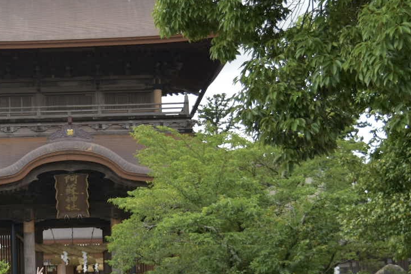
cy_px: 206
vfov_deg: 15.3
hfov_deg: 22.4
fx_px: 1017
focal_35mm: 89
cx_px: 61
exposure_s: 1/500
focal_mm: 27
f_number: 4
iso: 200
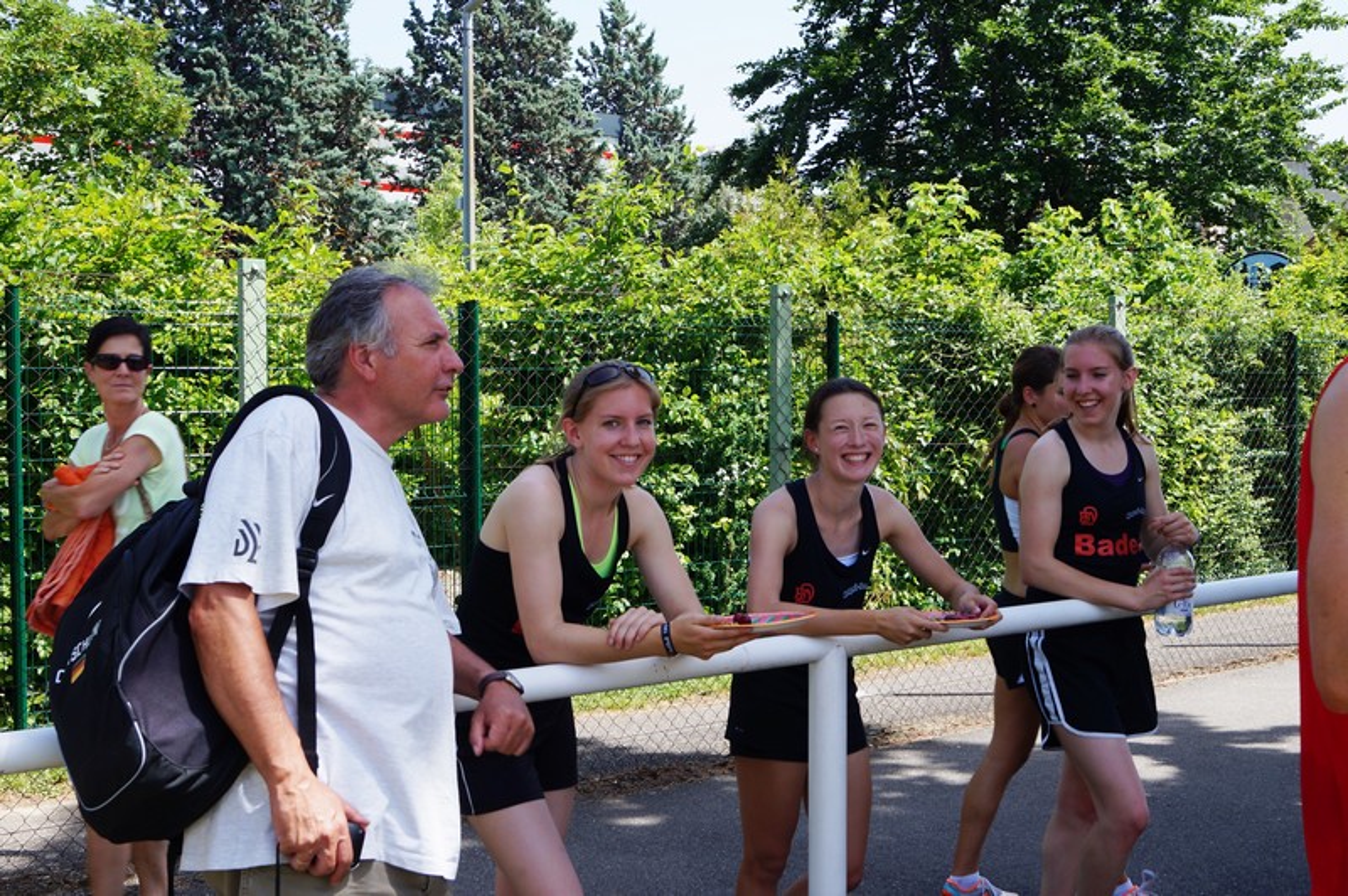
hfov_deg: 46.4
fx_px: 1571
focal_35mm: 42
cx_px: 674
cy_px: 448
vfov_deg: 31.8
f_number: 10
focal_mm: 28
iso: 100
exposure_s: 1/100
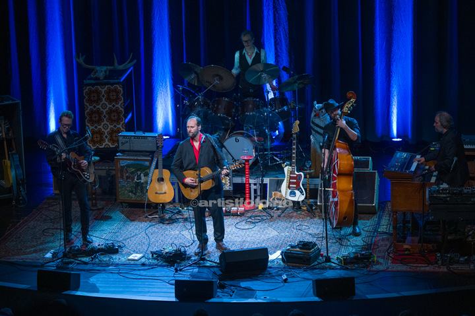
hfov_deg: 17.8
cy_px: 158
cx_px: 238
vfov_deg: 11.9
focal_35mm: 115
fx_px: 1516
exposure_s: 1/640
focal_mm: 115
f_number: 2.8
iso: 3200
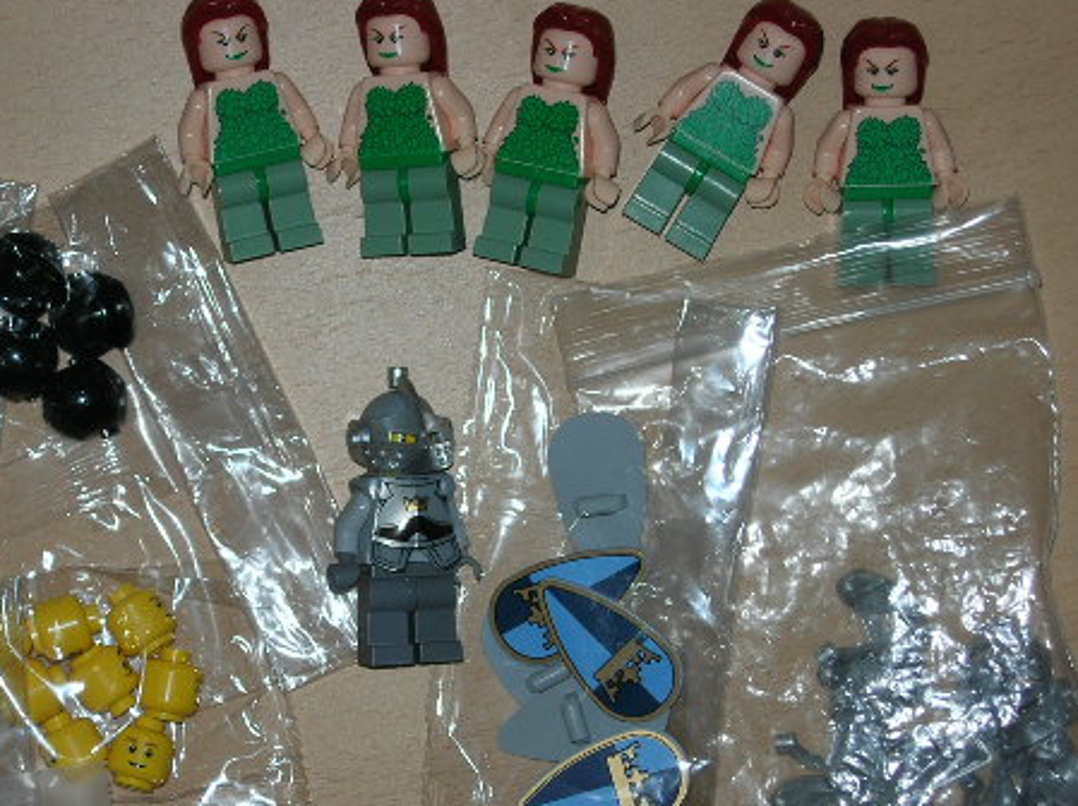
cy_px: 521
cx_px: 358
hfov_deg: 16.8
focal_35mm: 117
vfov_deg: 12.6
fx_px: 3641
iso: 64
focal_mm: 17
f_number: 4
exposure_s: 1/60.1
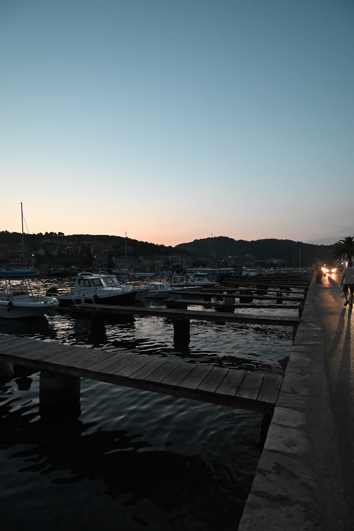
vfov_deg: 90.0
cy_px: 266
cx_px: 177
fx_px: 266
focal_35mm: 18
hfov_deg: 67.4
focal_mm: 12
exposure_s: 1/125
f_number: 4
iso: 3200
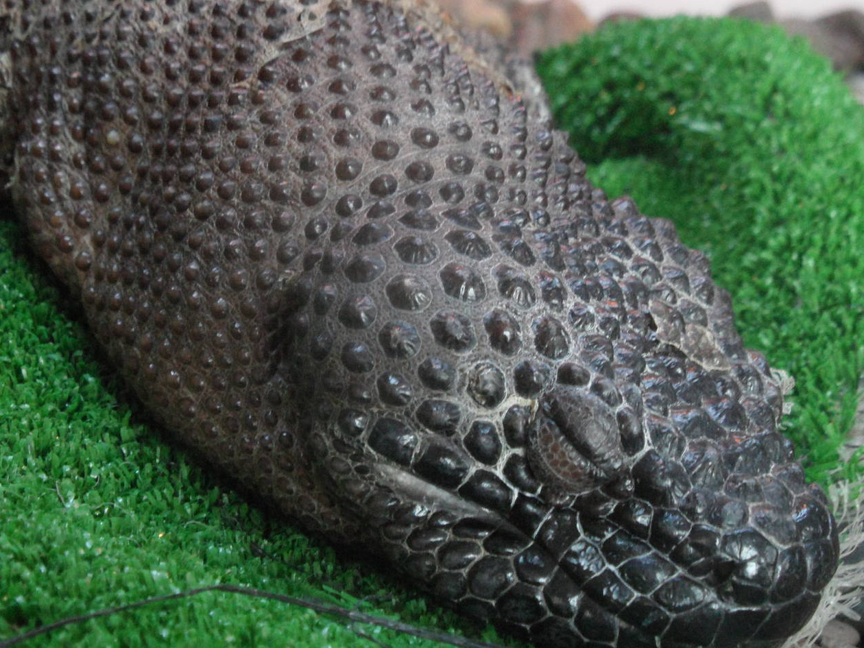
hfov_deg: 15.5
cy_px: 276
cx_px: 358
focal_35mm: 127
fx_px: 3170
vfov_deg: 11.7
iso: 400
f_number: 4.4
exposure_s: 1/6
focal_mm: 16.3
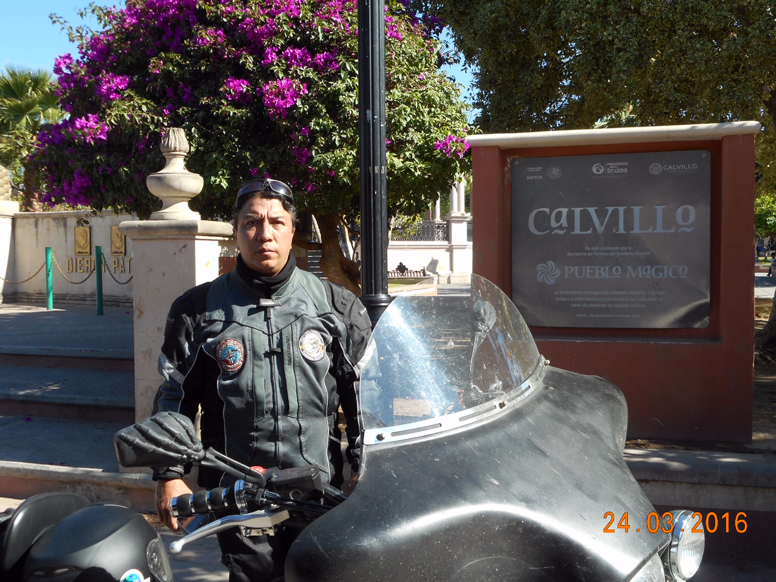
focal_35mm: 39
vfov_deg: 36.8
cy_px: 291
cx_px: 388
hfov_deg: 47.9
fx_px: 874
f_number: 4.5
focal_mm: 6.9
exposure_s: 1/250
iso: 80
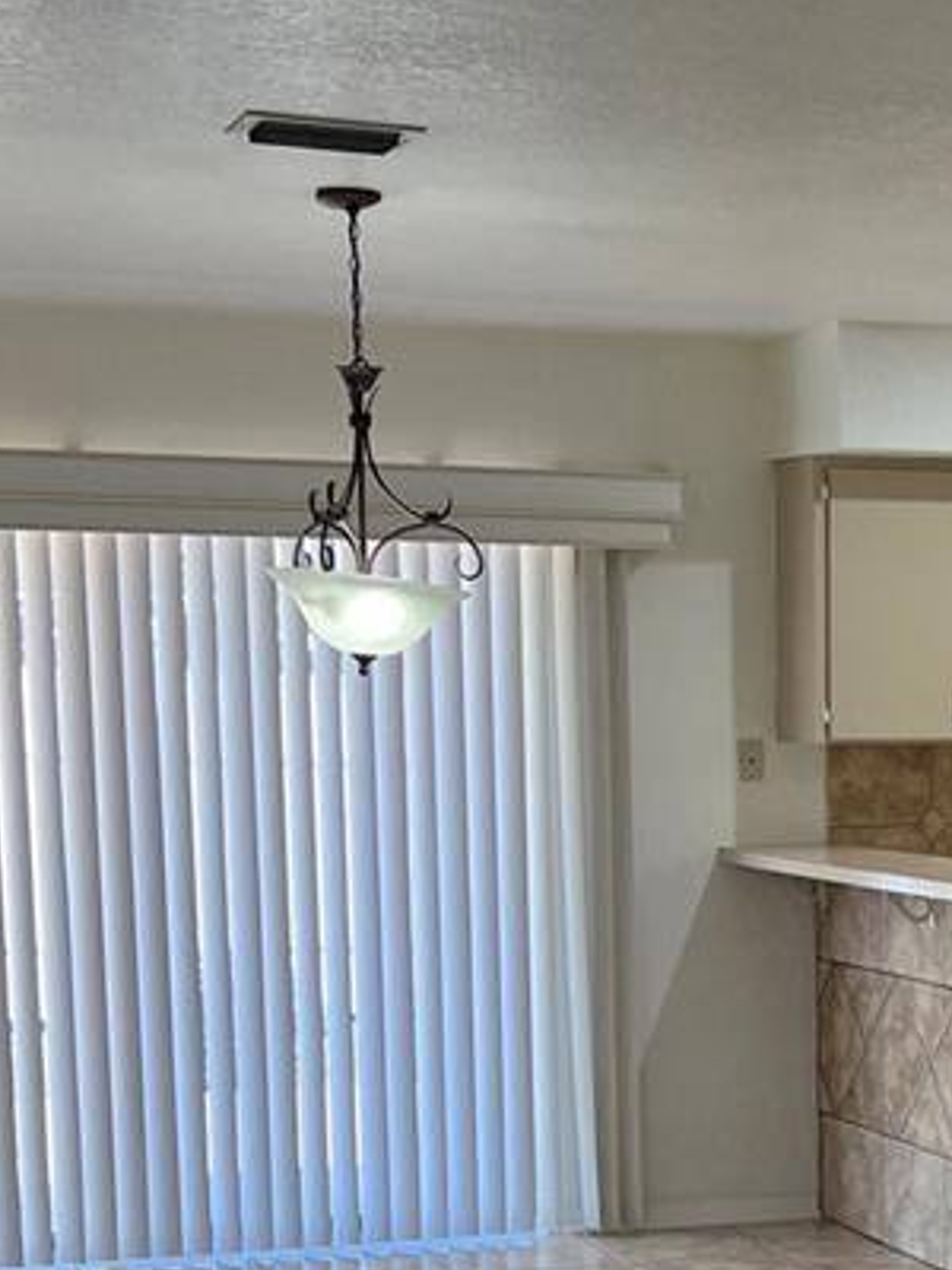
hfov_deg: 18.4
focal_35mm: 78
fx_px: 2860
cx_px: 946
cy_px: 1184
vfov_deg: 24.2
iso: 50
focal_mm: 5.7
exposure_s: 1/120
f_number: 1.5
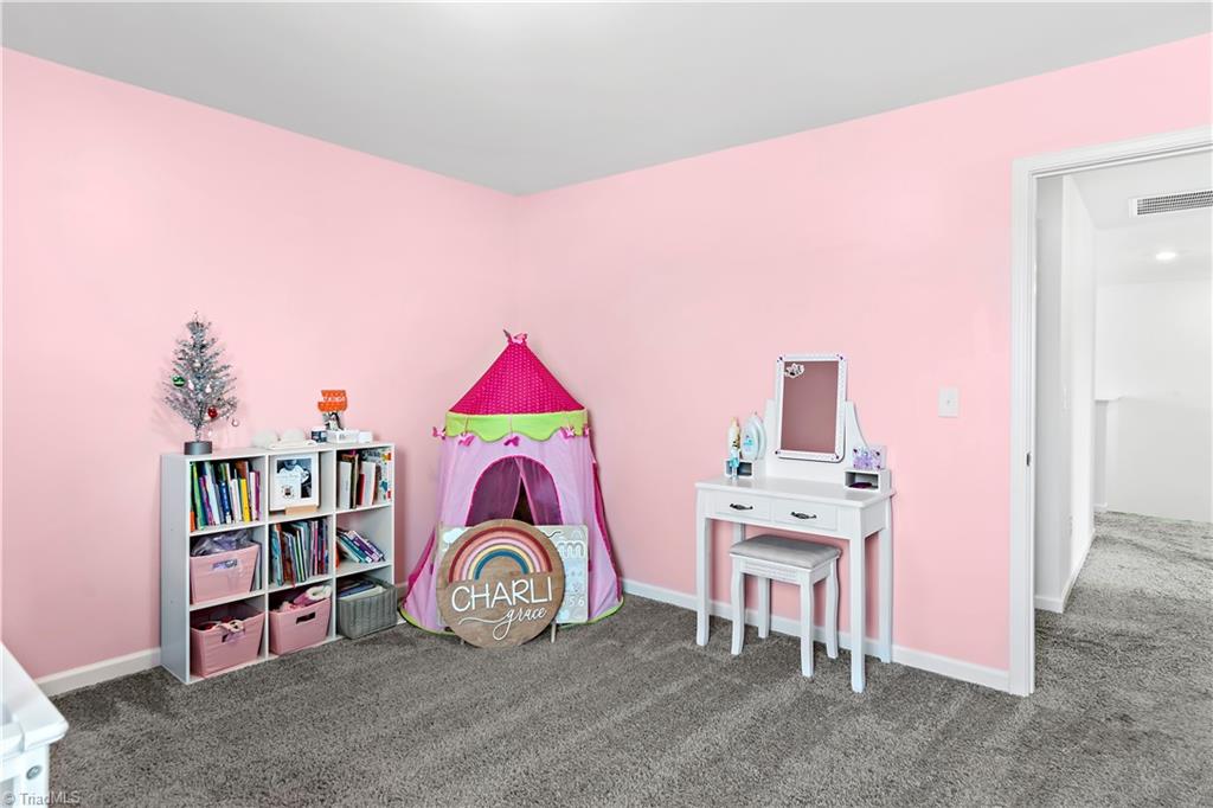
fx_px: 606
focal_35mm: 18
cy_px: 404
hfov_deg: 90.0
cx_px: 606
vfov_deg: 67.3
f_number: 10
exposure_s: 1/1.67
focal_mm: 12
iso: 200
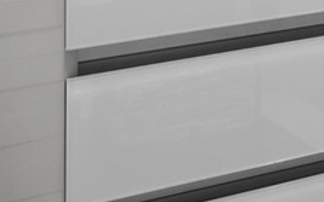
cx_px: 266
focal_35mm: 116
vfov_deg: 10.1
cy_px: -242
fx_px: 1023
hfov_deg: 17.8
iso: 320
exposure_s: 1/6
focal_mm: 16
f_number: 8
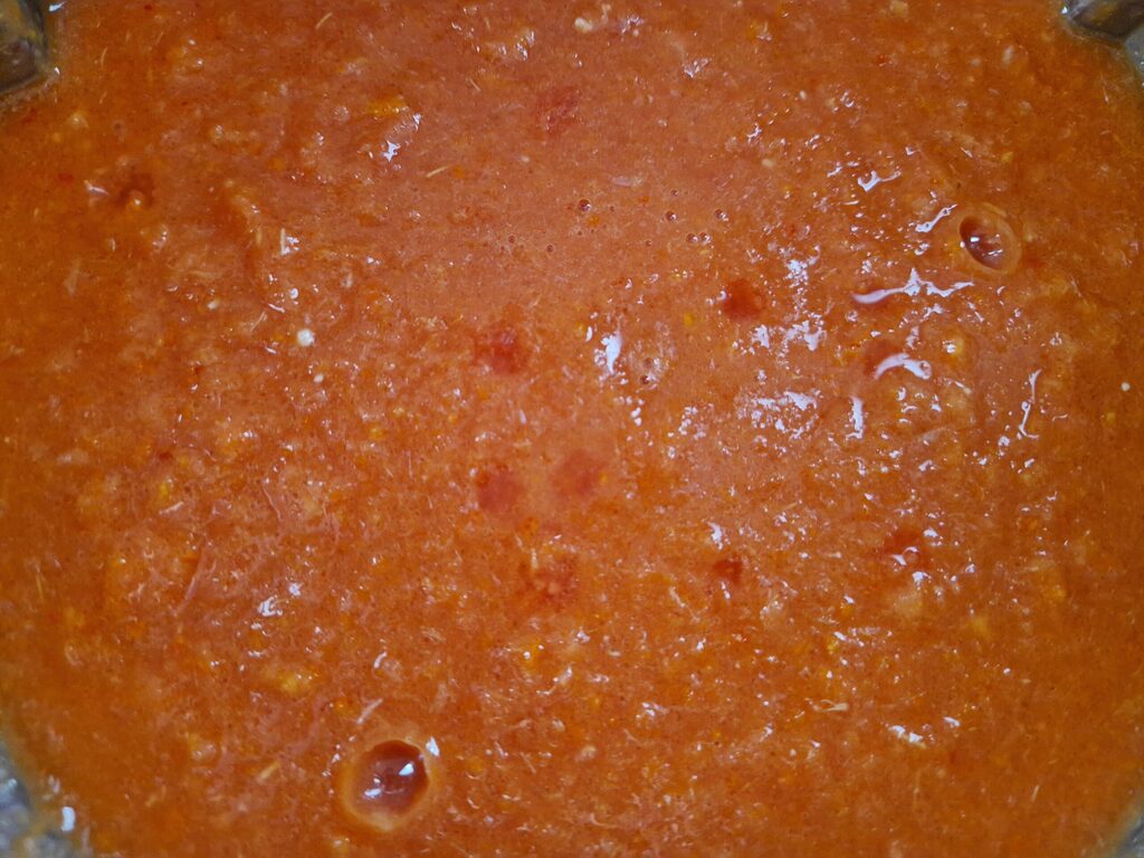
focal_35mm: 23
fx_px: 760
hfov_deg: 73.9
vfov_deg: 58.9
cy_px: 429
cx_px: 572
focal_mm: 5.4
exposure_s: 1/100
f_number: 1.8
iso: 1000
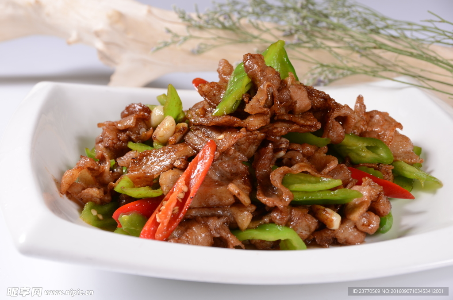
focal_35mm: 105
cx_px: 226
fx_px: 1318
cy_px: 150
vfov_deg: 13.0
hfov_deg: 19.5
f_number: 7.1
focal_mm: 70
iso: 100
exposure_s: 1/160
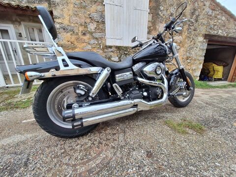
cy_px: 88
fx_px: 89
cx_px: 118
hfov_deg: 106.2
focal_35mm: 13
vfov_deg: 89.9
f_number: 2.2
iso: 40
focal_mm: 1.74
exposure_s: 1/503
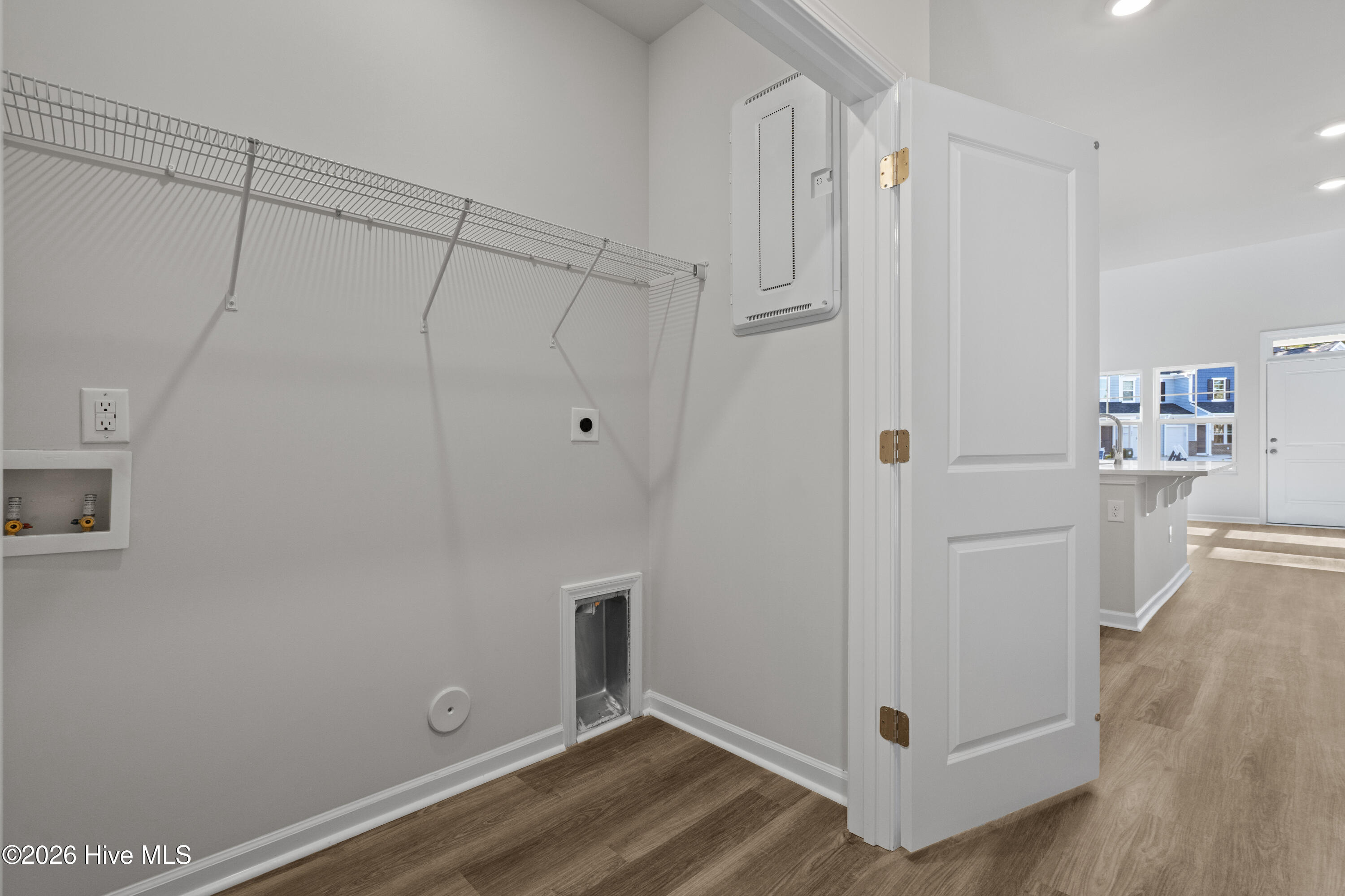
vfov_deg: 73.7
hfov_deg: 96.7
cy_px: 448
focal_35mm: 16
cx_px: 672
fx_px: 598
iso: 800
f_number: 8
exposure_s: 1/15
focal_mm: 16
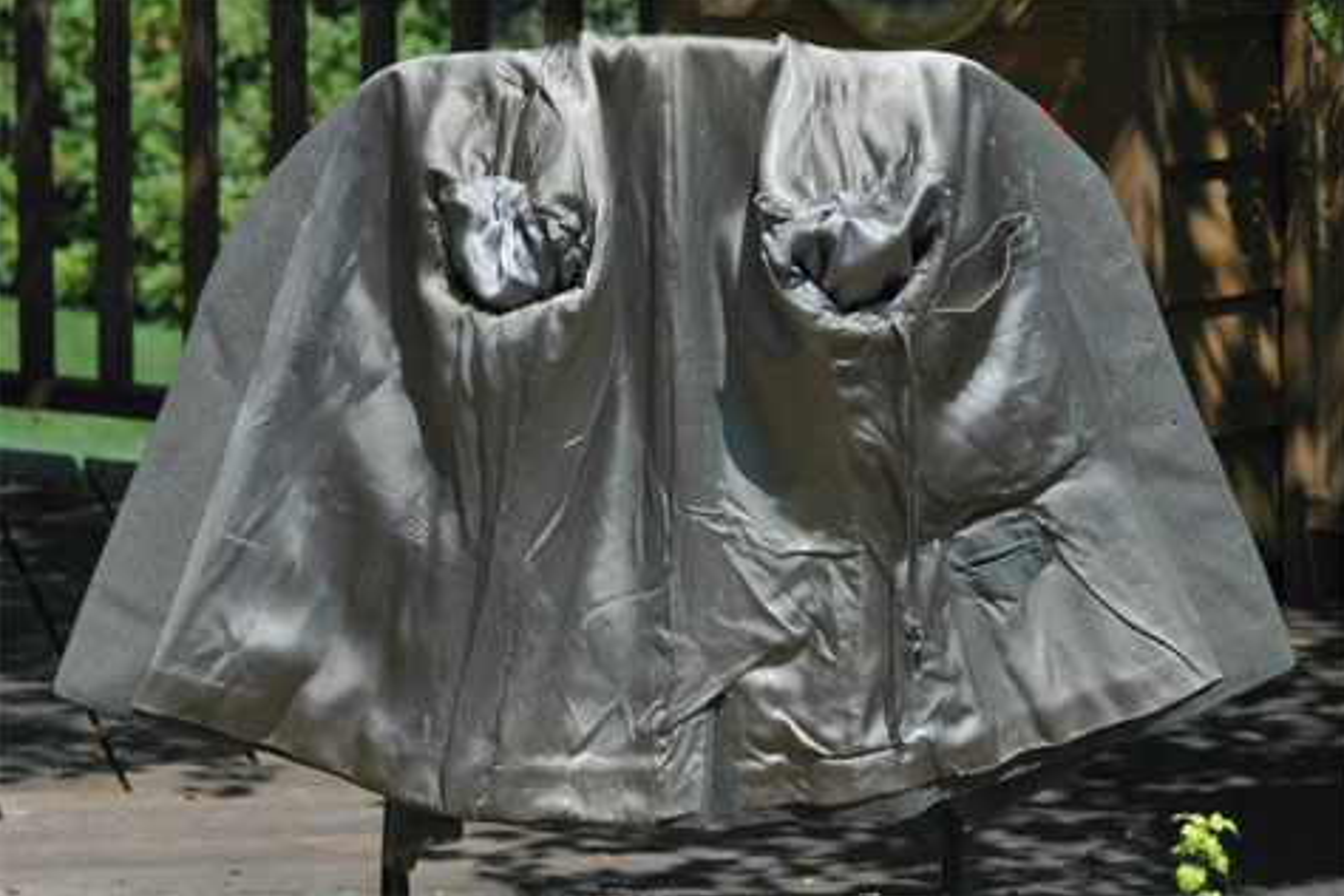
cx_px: 678
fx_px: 5954
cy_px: 447
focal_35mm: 160
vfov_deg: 8.6
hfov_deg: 12.9
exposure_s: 1/640
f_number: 10
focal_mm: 105
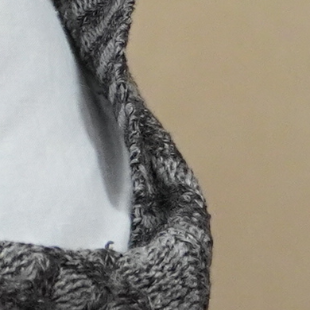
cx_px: -792
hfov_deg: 4.5
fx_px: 3658
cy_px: -120
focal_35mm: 361
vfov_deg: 4.8
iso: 1250
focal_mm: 26
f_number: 4
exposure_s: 1/160
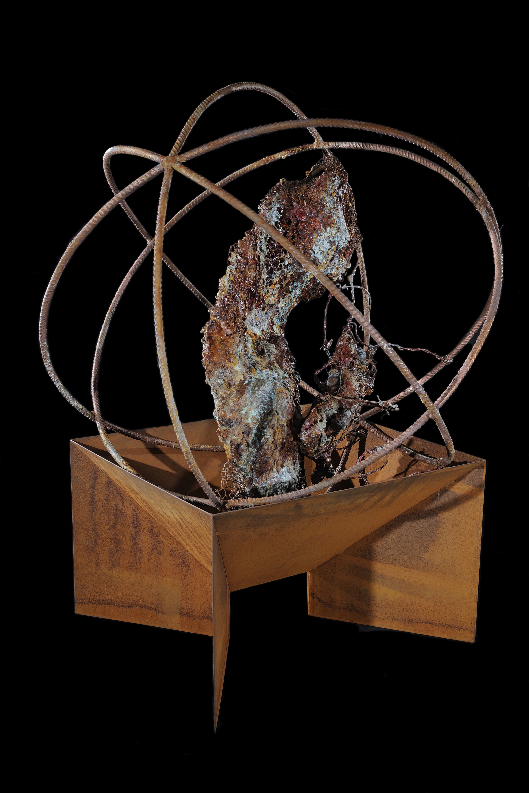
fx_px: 1058
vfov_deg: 41.1
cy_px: 396
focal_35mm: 48
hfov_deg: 28.1
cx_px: 264
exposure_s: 1/50
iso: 200
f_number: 13
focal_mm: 48
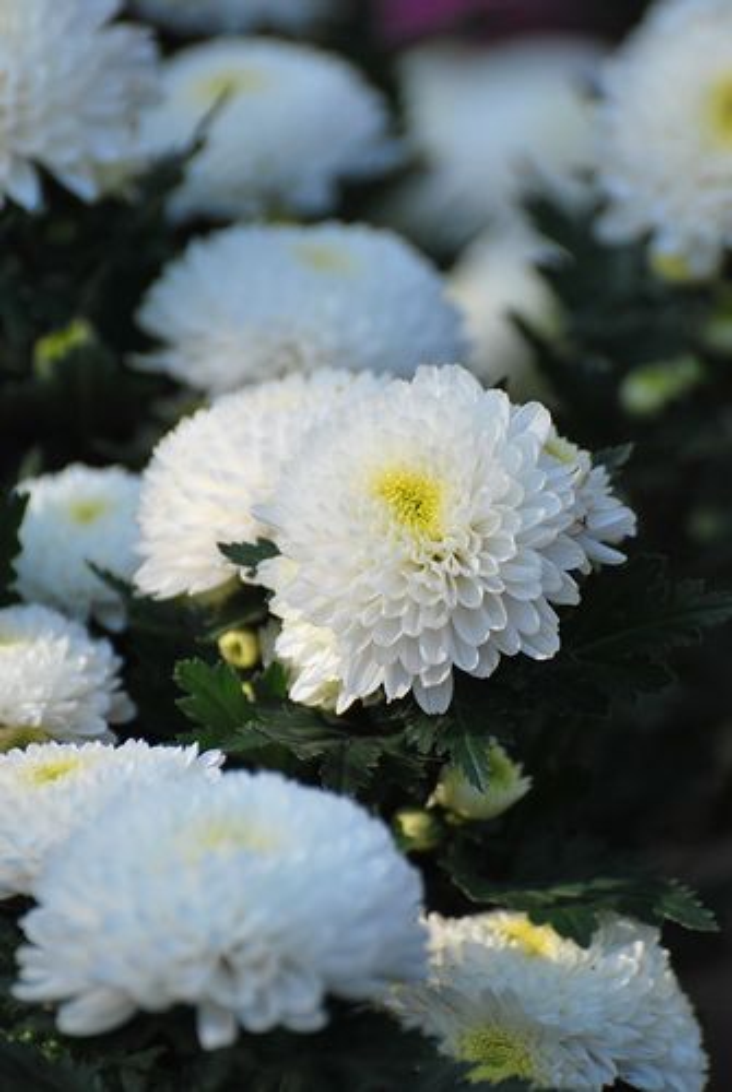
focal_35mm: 292
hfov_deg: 4.7
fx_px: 8890
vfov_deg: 7.0
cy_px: 546
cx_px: 366
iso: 200
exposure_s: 1/1000
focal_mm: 195
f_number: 5.3
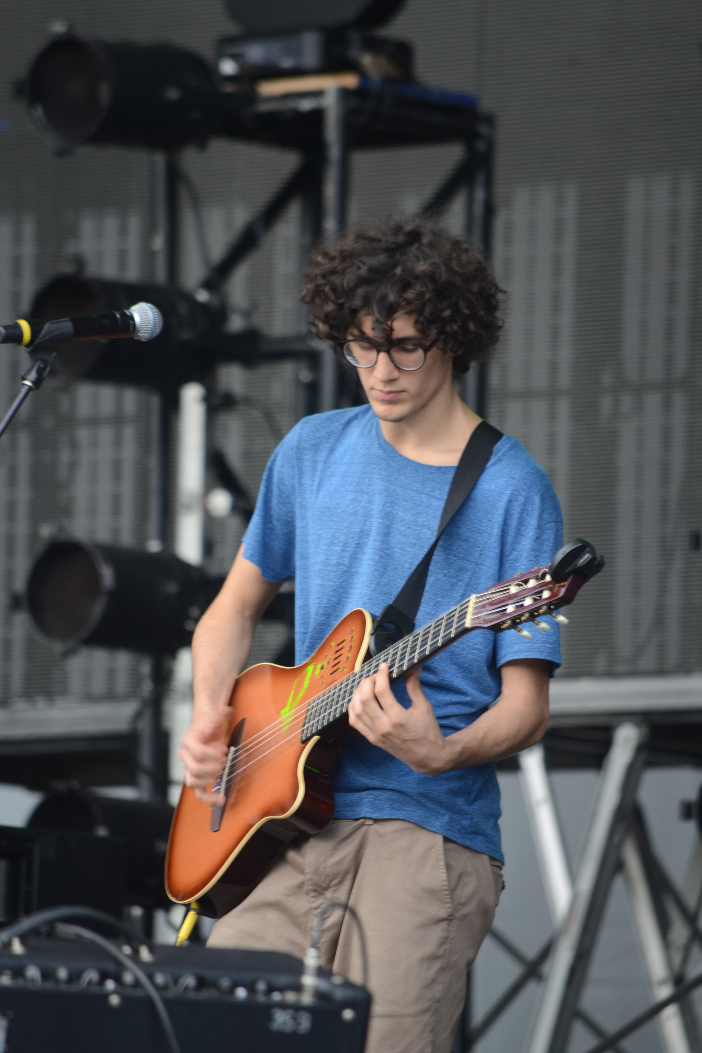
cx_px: 351
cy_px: 526
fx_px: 13161
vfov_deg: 4.6
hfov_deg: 3.1
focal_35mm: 450
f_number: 5.6
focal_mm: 300
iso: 100
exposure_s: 1/50
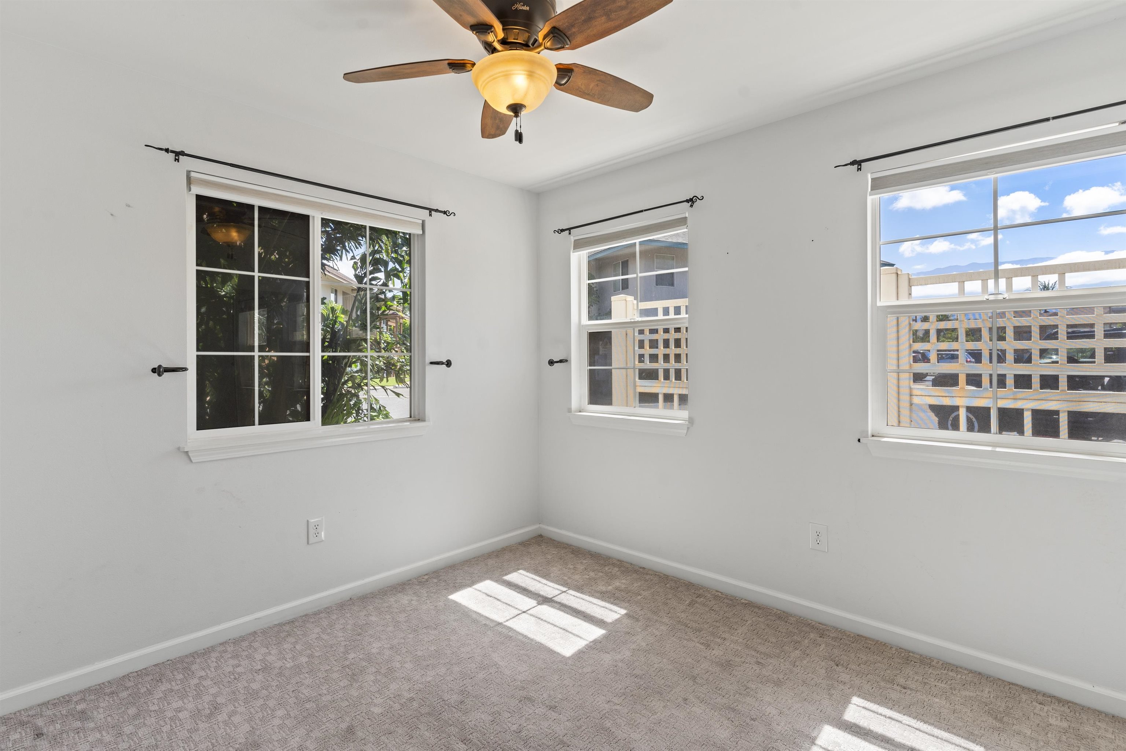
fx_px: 532
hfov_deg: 93.3
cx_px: 563
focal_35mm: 17
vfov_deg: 70.4
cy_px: 376
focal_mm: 17
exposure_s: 1/10
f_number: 8
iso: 100
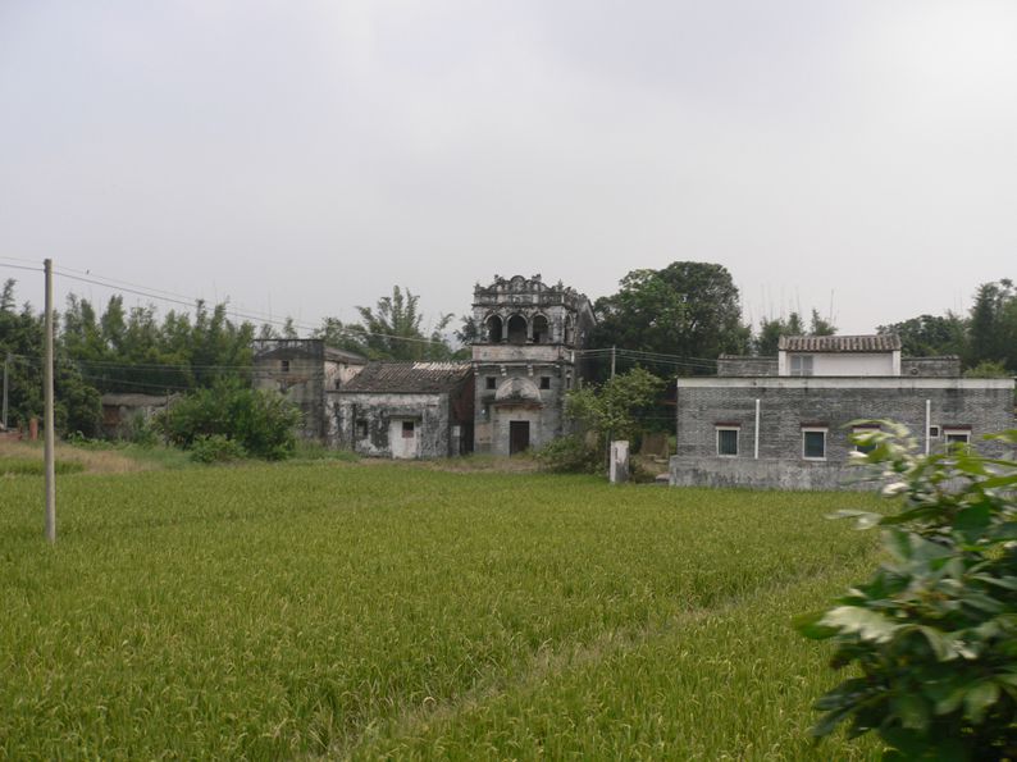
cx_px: 508
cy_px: 381
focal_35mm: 35
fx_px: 1028
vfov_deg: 40.7
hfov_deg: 52.6
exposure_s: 1/400
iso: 100
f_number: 5.6
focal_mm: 5.8
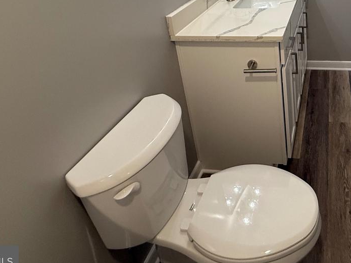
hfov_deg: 56.0
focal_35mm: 29
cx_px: 293
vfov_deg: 42.0
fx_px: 294
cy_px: 2
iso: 320
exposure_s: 1/120
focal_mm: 2.22
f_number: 2.2
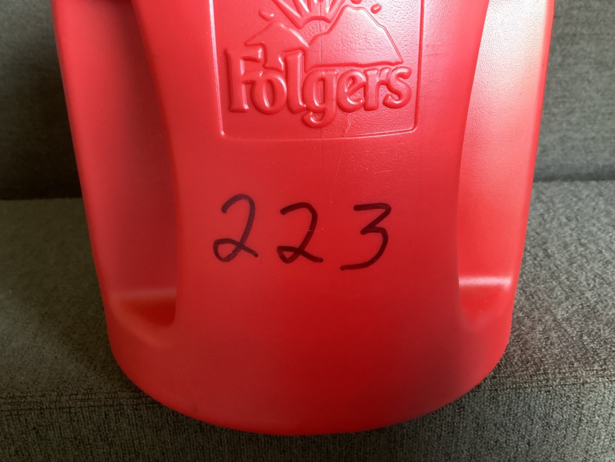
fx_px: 551
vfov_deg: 45.4
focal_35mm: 31
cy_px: 231
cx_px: 308
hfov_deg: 58.3
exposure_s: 1/33
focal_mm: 3.3
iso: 320
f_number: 2.4
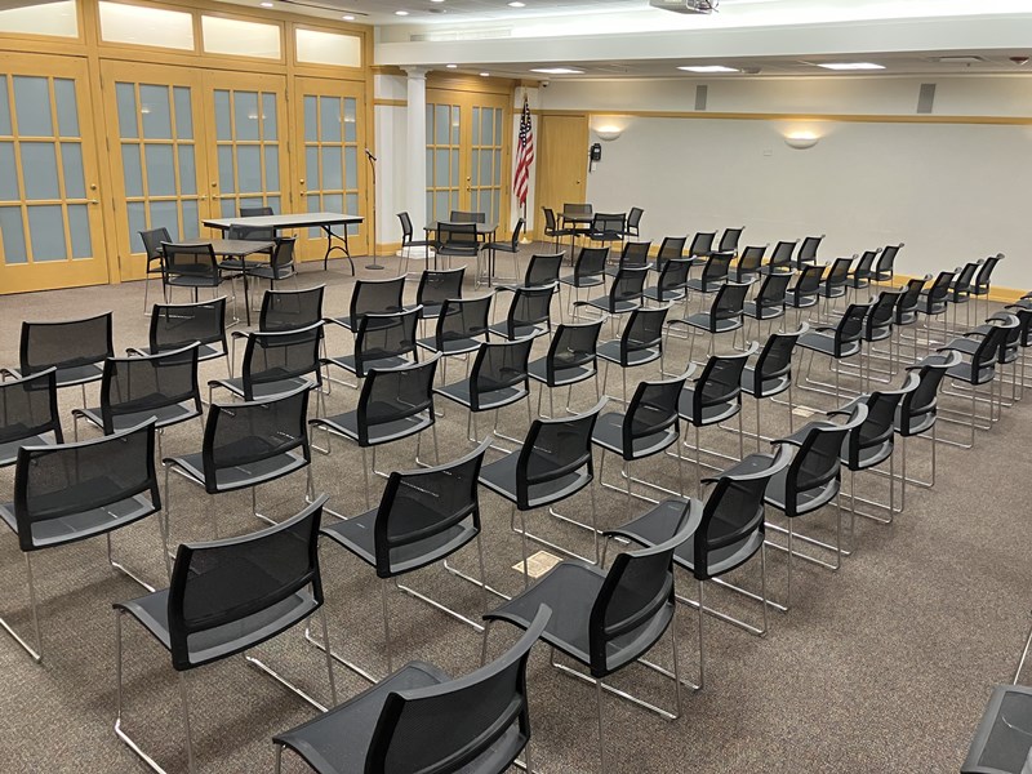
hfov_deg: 63.4
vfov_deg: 49.7
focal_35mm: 28
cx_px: 516
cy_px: 387
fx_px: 835
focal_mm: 3.99
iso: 200
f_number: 1.8
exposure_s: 1/60
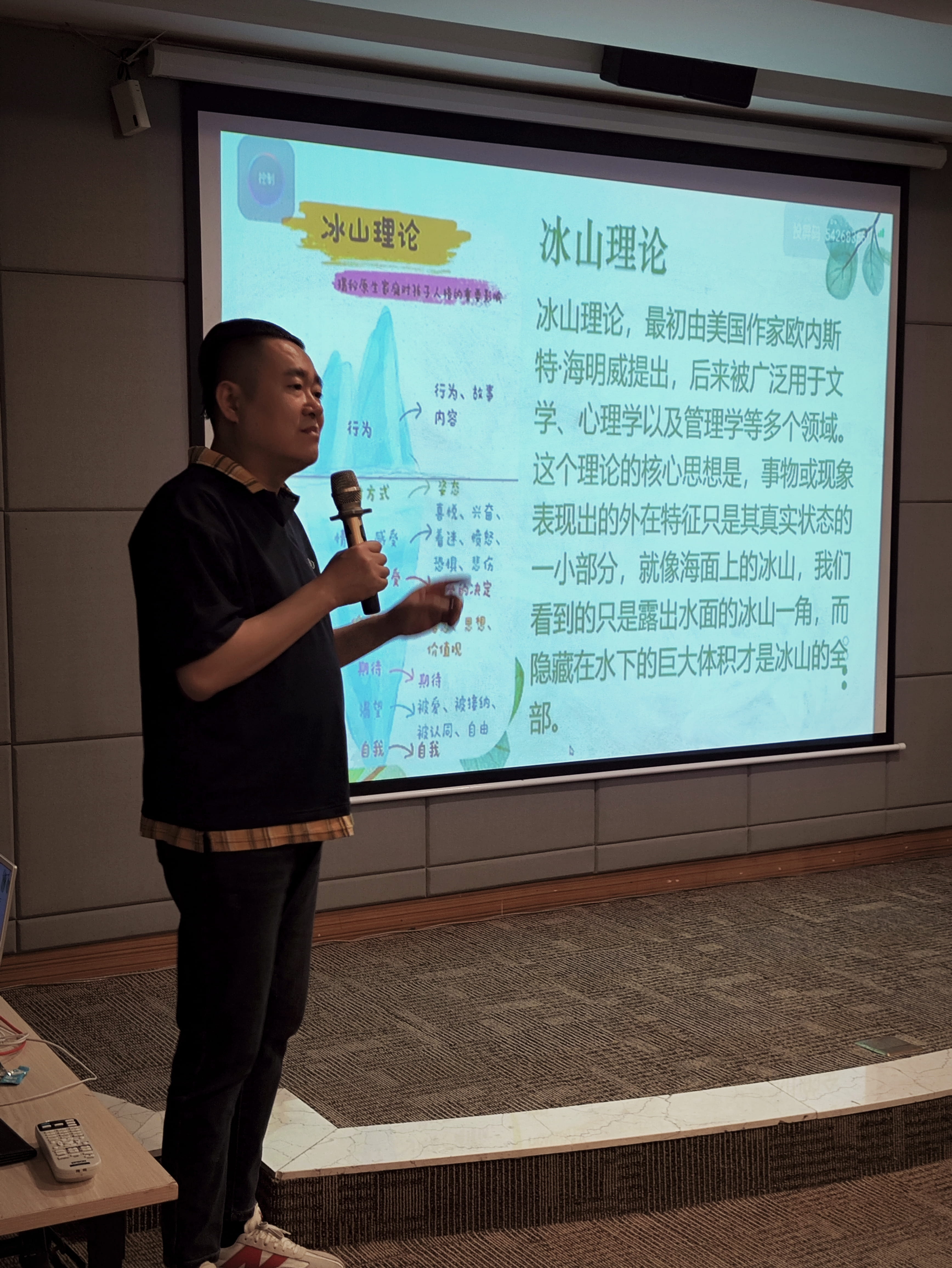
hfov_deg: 56.9
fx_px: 879
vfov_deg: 71.6
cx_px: 476
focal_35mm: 24
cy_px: 634
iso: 193
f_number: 1.8
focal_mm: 4.68
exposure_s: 1/50
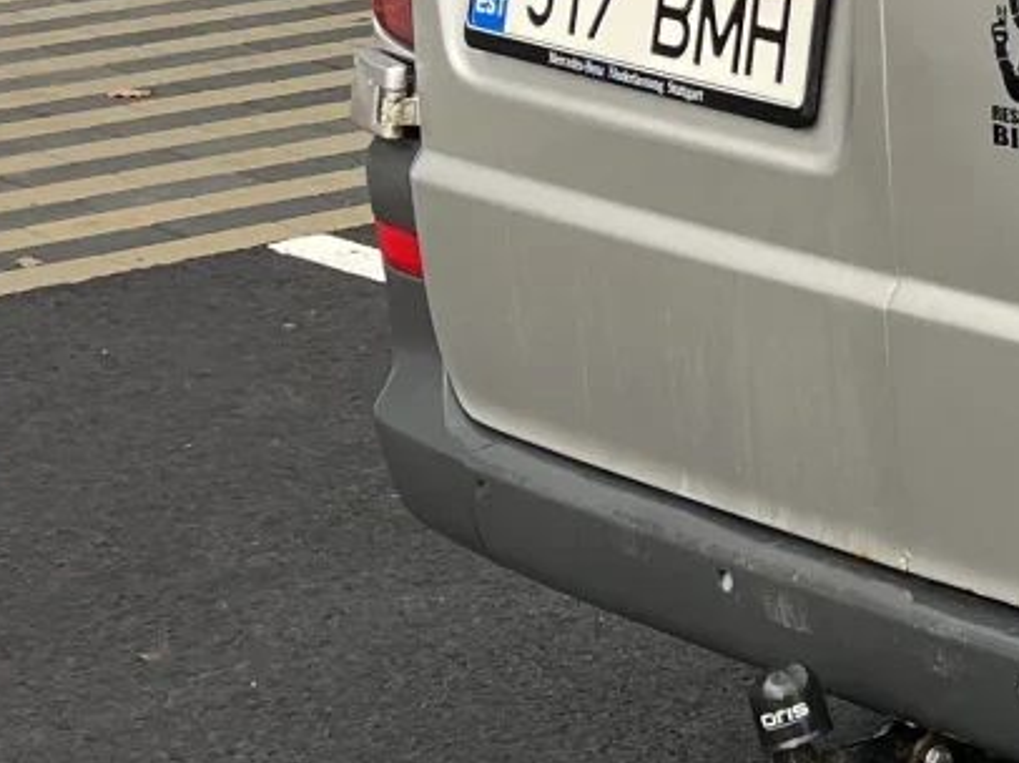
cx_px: 2098
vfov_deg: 11.8
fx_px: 3619
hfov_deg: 13.5
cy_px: -156
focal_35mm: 123
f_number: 1.6
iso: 32
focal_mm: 5.1
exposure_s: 1/150
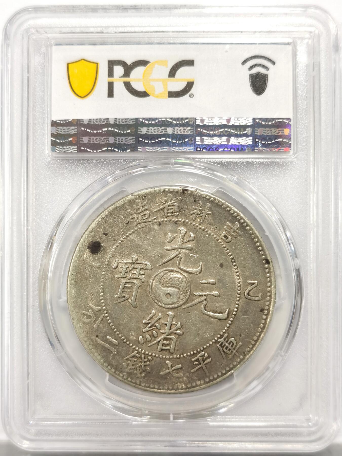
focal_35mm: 54
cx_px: 171
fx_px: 711
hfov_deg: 27.0
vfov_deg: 35.5
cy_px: 228
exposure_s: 1/100
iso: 125
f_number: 16
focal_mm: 5.56
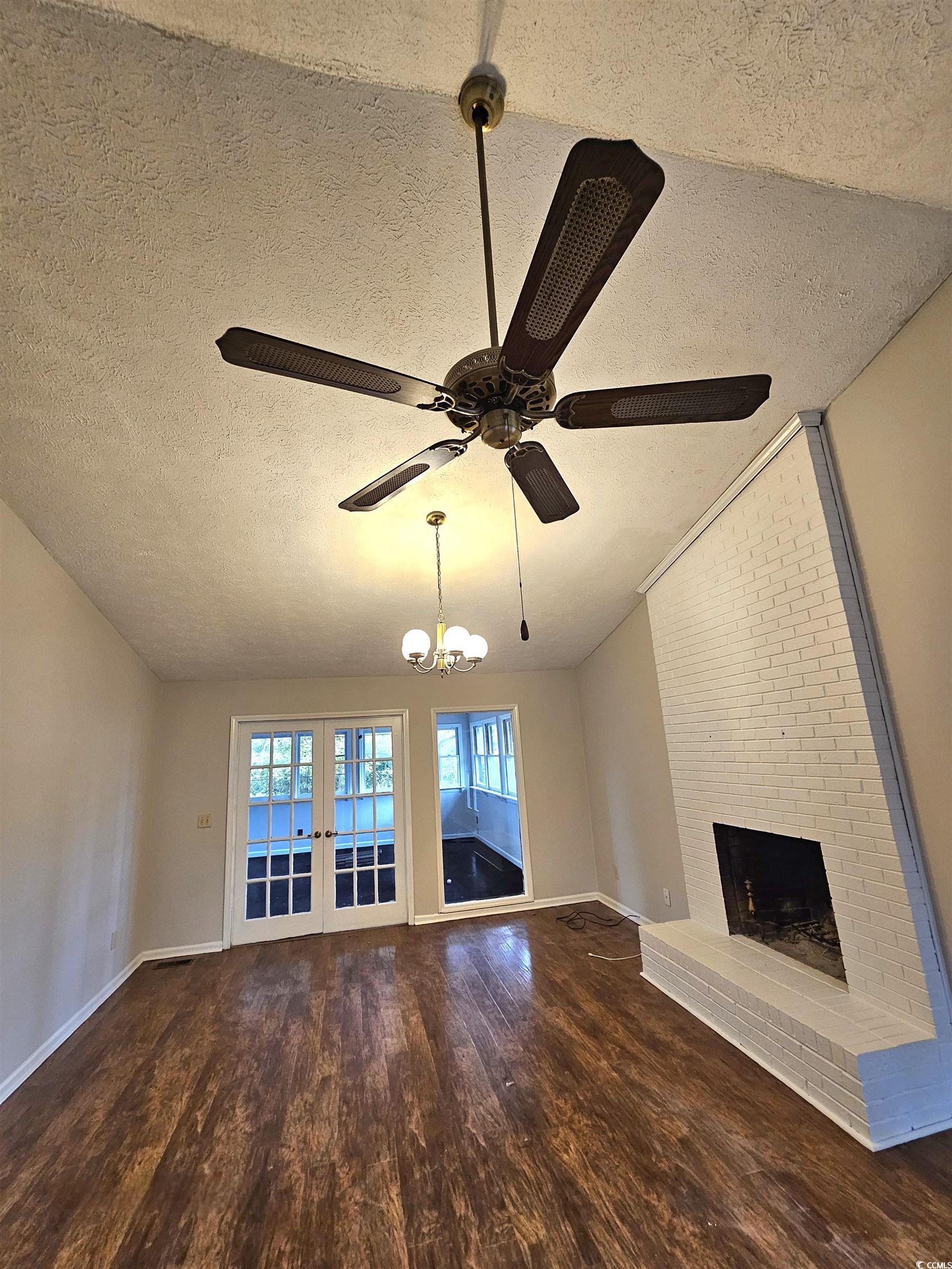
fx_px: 477
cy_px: 634
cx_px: 476
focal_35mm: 13
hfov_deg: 89.9
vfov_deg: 106.2
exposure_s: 1/60.2
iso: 160
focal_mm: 2.2
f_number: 2.2
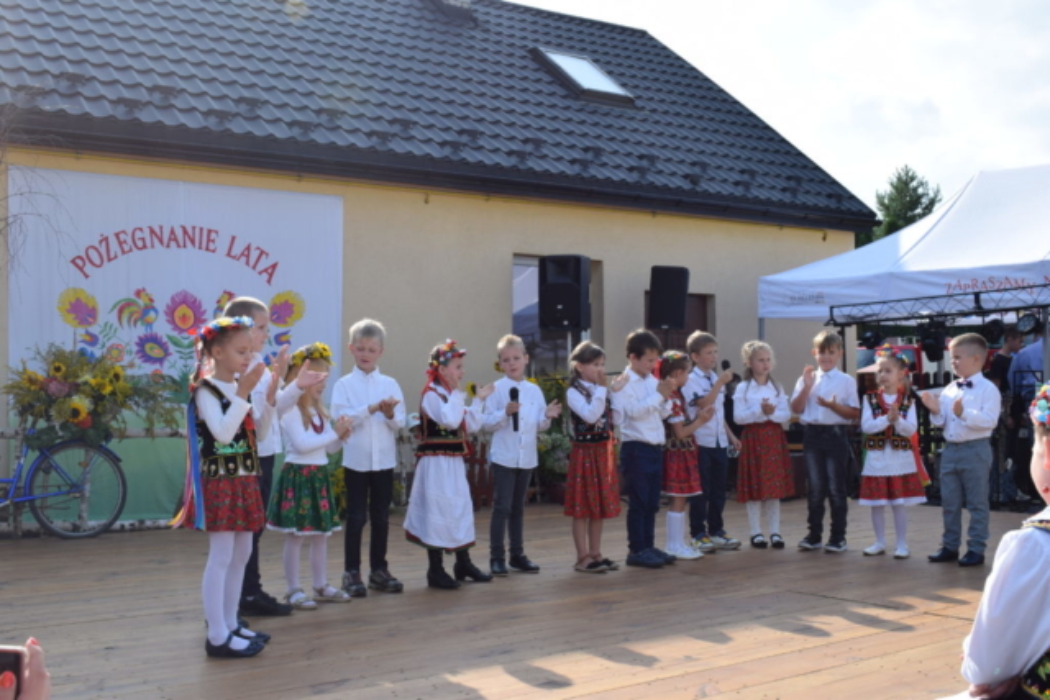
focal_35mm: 40
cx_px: 525
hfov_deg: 47.9
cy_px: 350
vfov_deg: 33.0
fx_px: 1181
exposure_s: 1/320
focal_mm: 27
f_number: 9
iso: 200
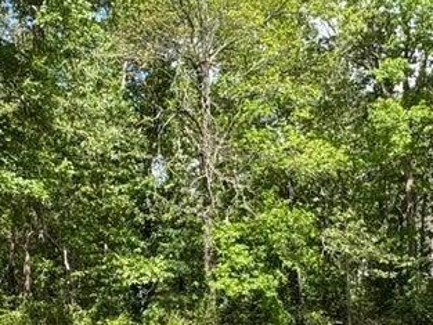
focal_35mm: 61
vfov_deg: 23.5
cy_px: 282
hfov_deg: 31.7
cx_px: 230
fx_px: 763
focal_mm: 2.22
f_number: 2.2
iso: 40
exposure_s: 1/508
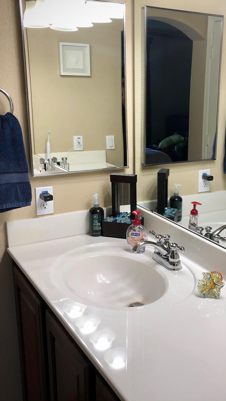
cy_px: 202
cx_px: 175
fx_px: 437
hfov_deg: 28.5
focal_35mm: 41
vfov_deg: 49.4
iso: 25
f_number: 1.8
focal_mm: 4
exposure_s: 1/40
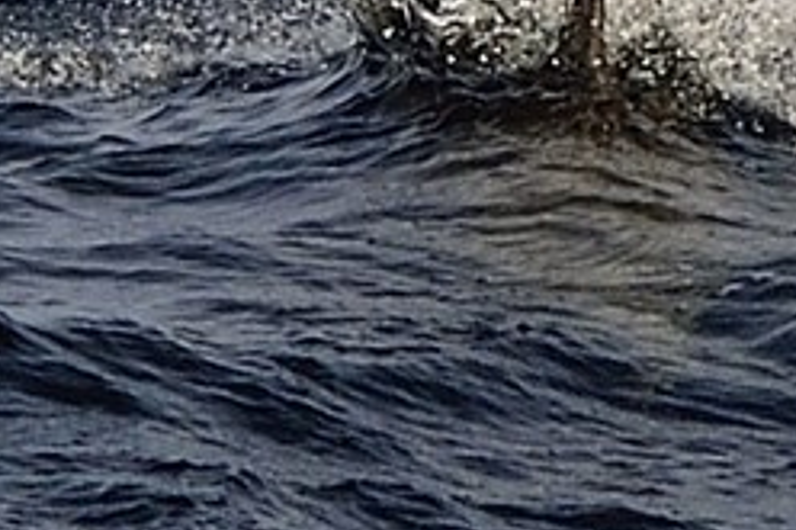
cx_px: 2439
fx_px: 28481
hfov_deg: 1.6
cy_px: -360
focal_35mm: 1289
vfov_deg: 1.1
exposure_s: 1/640
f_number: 10
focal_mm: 200
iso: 200
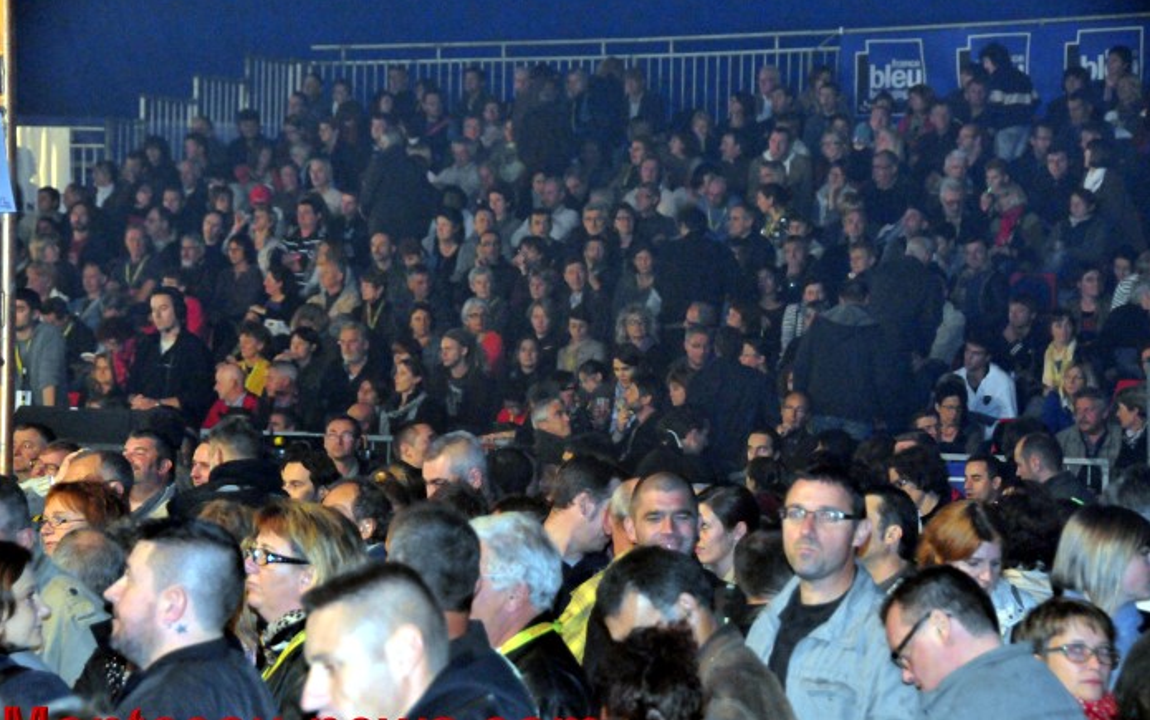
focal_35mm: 123
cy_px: 367
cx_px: 577
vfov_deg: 10.7
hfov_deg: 17.0
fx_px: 3857
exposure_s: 1/60
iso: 3200
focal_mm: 80
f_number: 7.1
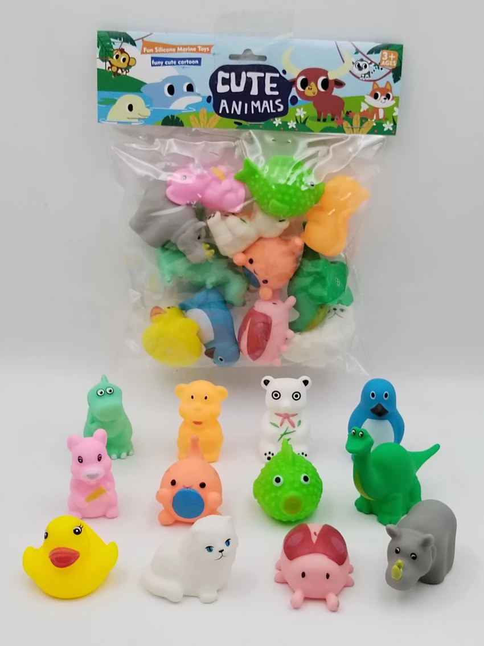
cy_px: 323
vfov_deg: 37.5
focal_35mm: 51
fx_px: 951
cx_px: 242
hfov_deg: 28.6
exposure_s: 1/100
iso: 169
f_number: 1.8
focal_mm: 4.75
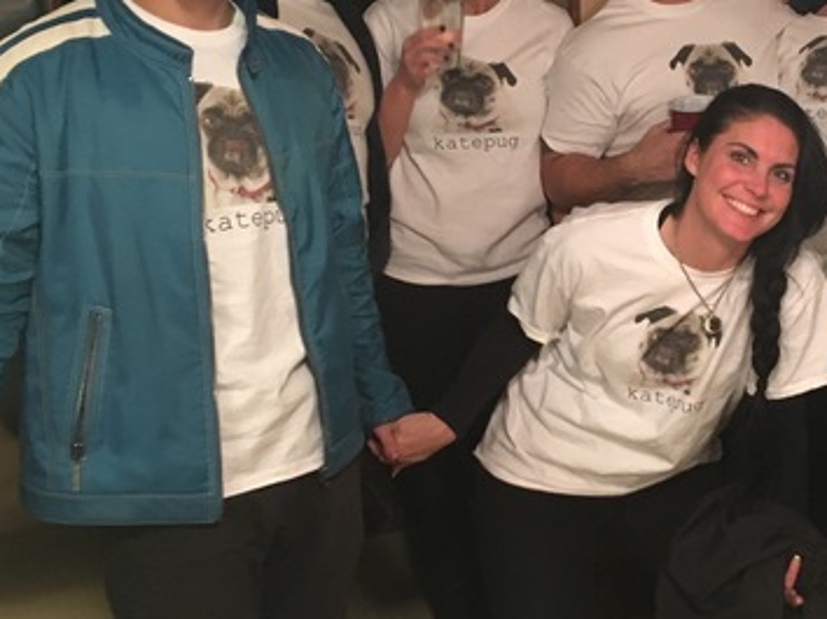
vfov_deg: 24.8
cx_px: 684
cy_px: 257
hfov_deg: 31.7
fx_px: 1409
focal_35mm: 59
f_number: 2.2
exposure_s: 1/15
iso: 400
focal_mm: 4.15
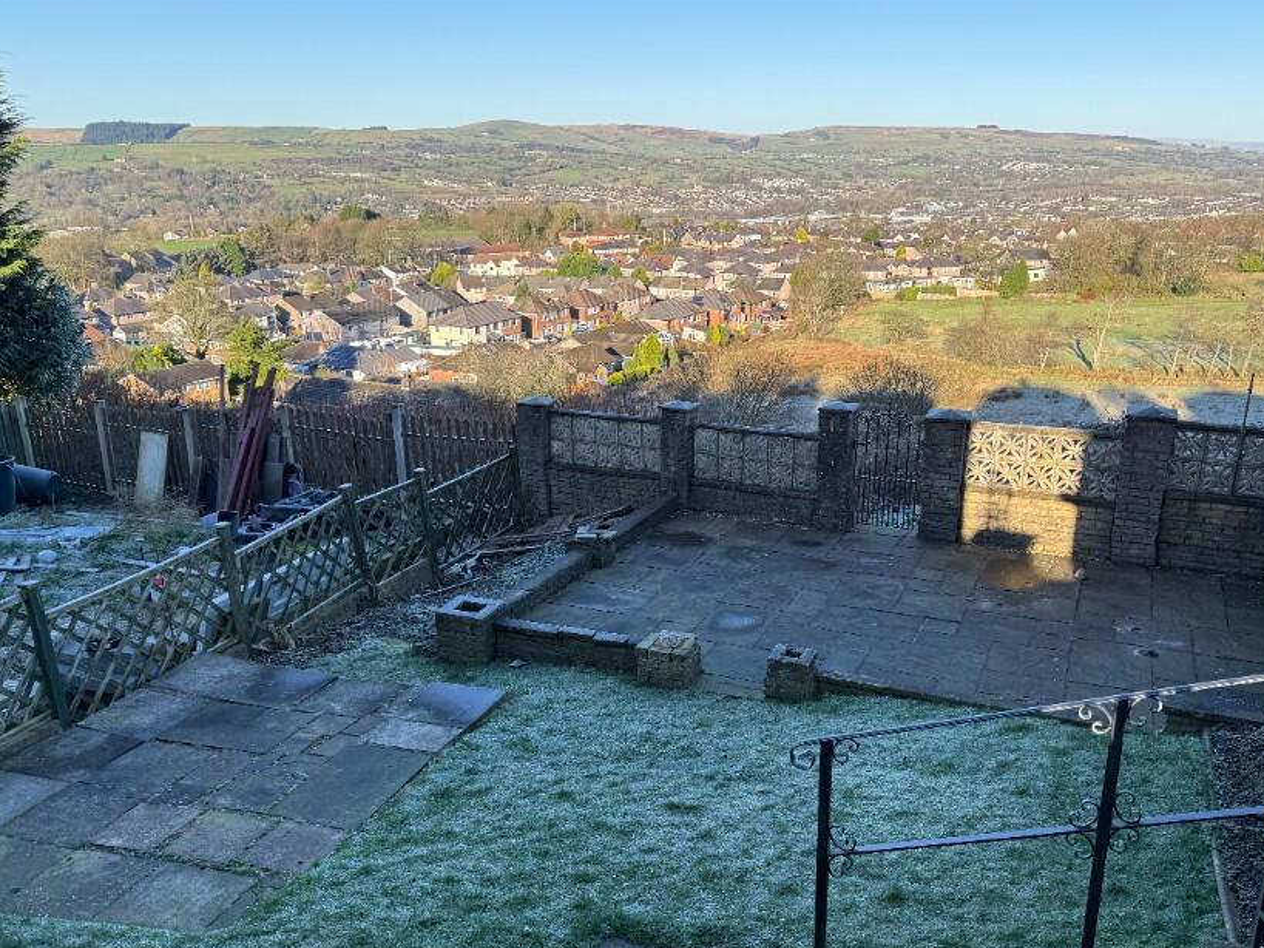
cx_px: 691
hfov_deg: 59.9
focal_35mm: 30
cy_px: 557
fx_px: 1095
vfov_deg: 46.6
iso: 80
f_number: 1.78
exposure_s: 1/931
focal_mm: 6.76
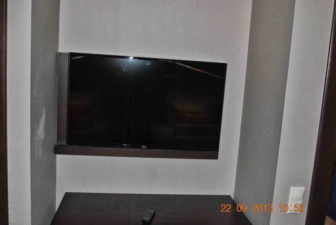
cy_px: 112
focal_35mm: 36
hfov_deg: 53.1
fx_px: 336
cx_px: 168
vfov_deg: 37.0
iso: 200
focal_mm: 24
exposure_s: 1/60
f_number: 4.5
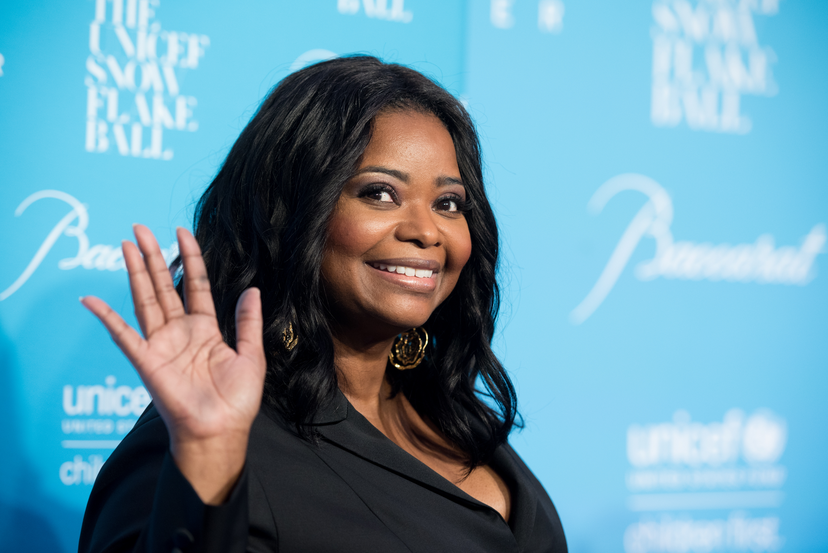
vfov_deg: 11.2
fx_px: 2807
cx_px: 414
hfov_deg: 16.8
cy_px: 276
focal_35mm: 122
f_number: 3.5
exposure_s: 1/320
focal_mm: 122
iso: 1600
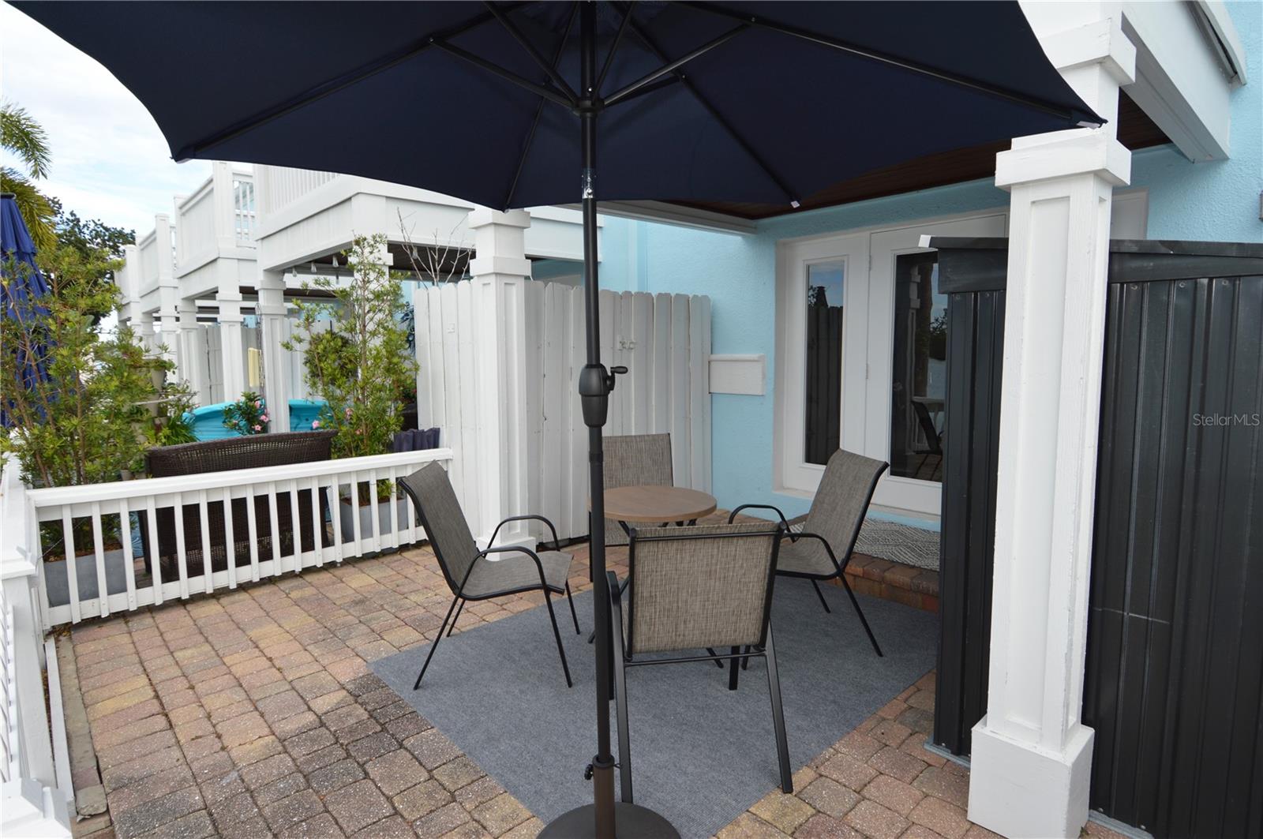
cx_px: 632
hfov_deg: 90.1
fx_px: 631
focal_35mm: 18
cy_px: 420
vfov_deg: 67.3
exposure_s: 1/160
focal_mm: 12
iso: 100
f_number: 6.3
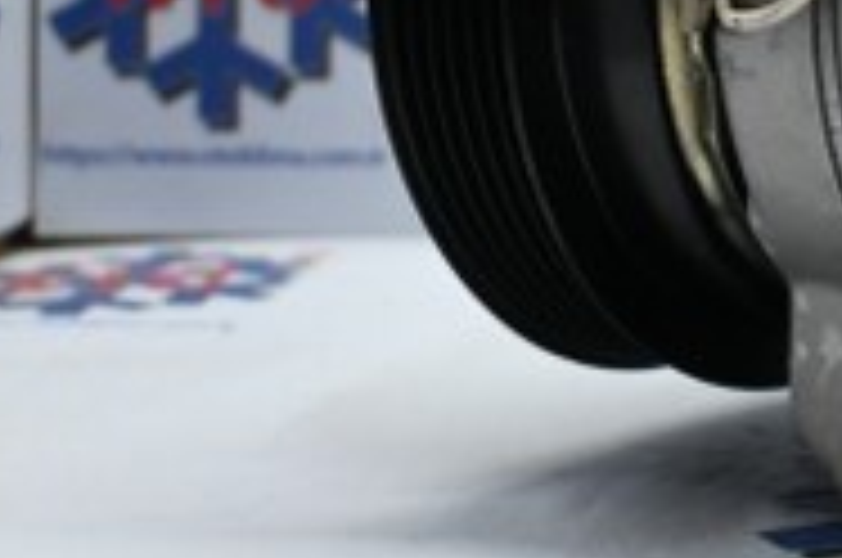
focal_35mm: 121
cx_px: 1193
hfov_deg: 15.9
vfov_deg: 11.1
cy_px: -90
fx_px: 2816
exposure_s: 1/125
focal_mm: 25
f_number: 4.2
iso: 1250
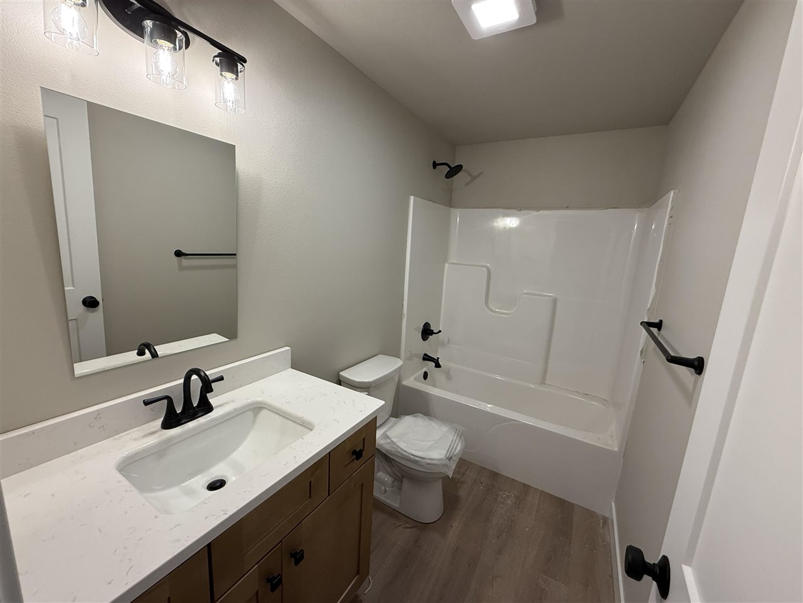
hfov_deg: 102.1
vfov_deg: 85.7
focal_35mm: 14
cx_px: 402
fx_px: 325
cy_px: 302
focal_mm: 2.22
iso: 160
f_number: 2.2
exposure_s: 1/120
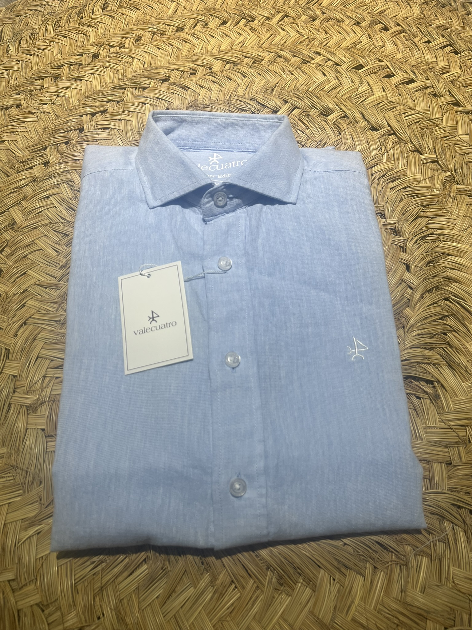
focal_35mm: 26
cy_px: 315
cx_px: 236
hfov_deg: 53.1
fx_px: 473
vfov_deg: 67.3
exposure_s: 1/143
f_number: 1.6
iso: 32
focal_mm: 5.1
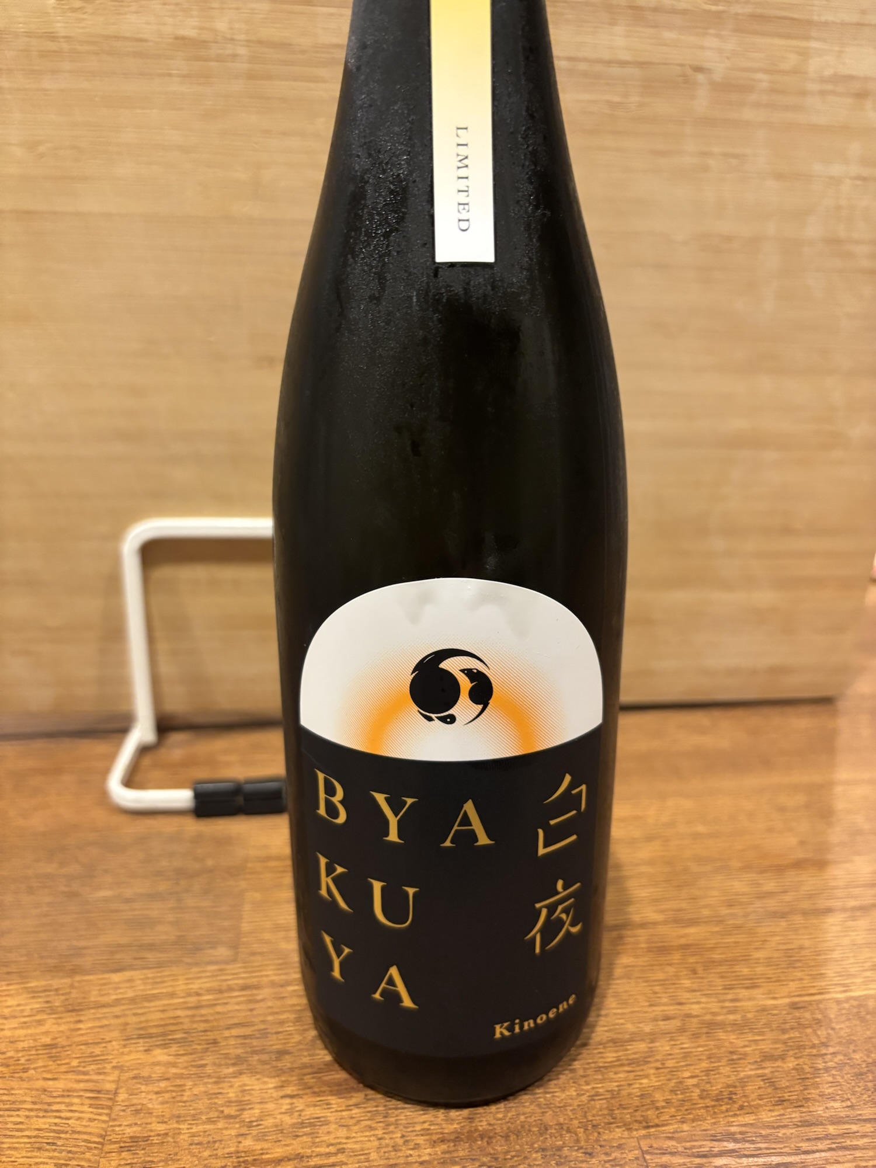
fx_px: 877
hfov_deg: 53.1
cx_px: 438
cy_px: 584
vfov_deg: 67.3
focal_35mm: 26
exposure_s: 1/50
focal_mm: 5.96
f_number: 1.6
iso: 400
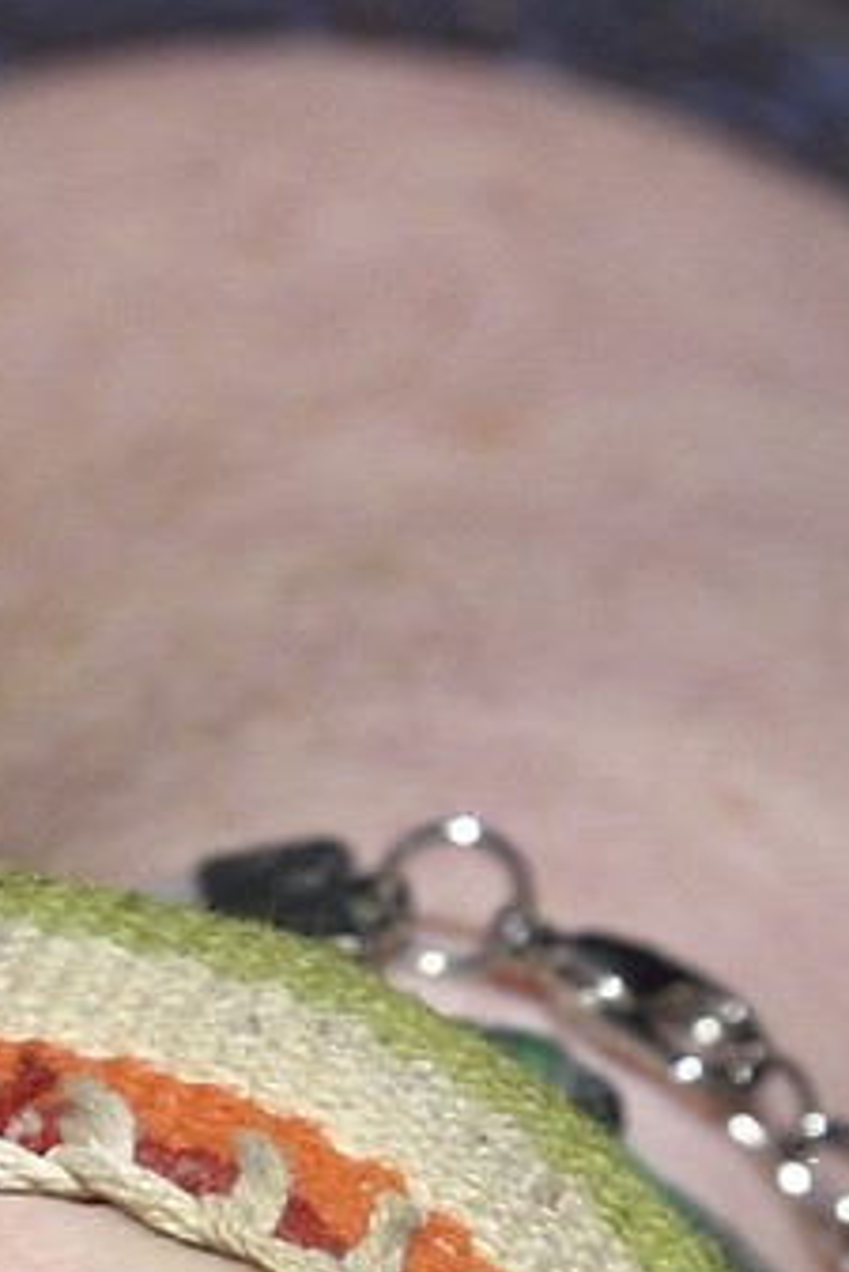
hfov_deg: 3.4
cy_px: 3227
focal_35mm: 399
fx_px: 14099
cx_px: 1000
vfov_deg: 5.0
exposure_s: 1/15
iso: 800
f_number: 7.1
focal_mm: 56
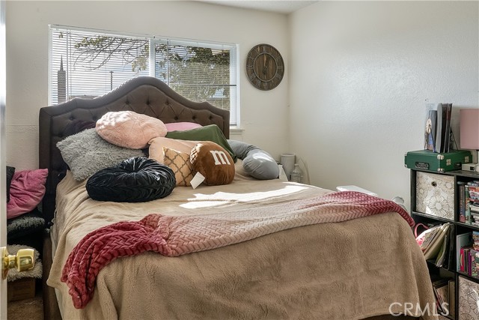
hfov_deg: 67.4
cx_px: 240
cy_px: 160
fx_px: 359
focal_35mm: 27
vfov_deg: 48.0
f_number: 7.1
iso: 100
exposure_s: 1/40
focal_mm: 18
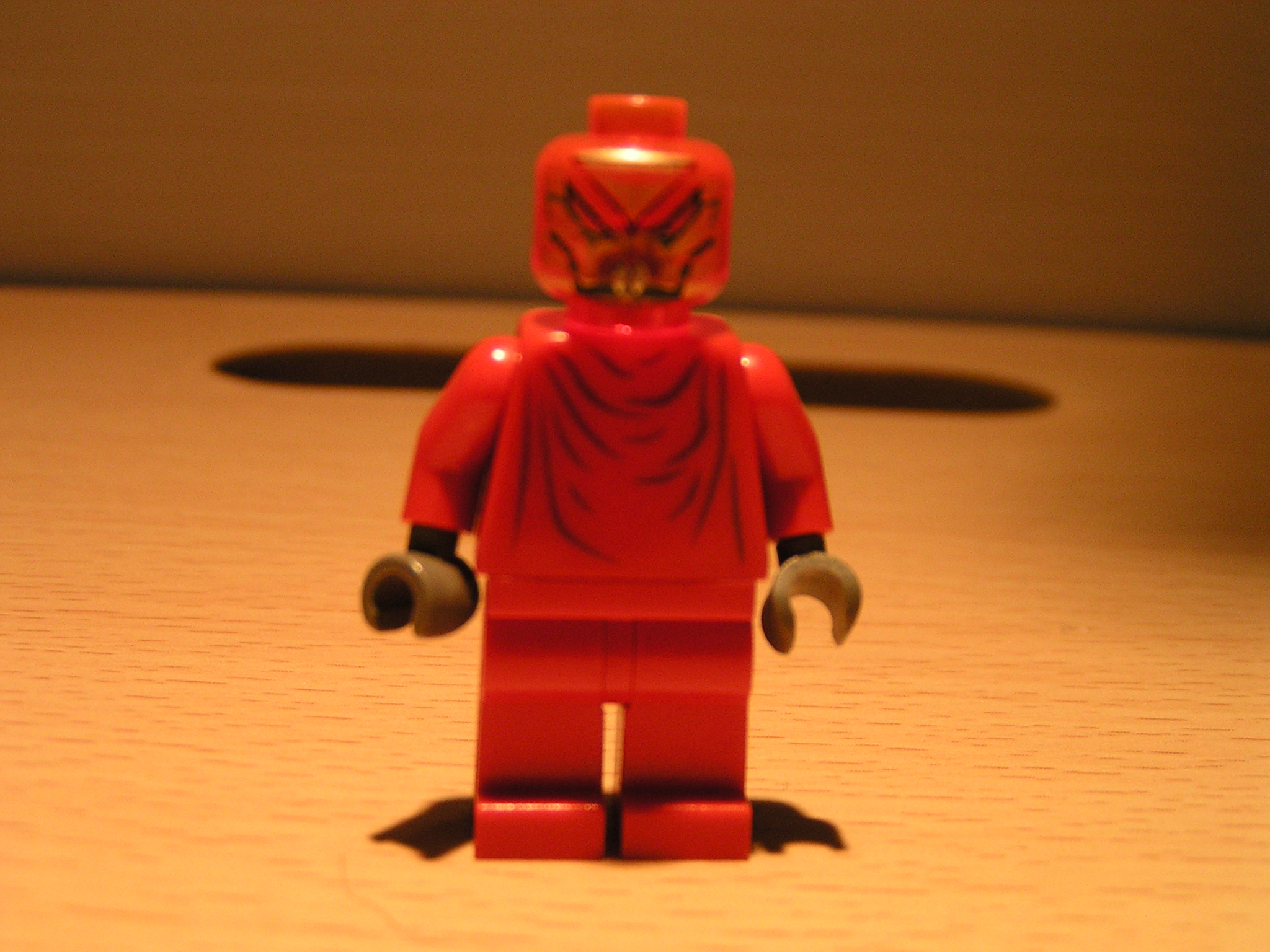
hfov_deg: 40.4
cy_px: 476
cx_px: 635
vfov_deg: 30.9
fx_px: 1724
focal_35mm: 47
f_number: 2.8
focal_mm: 7.3
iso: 100
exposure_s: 1/50
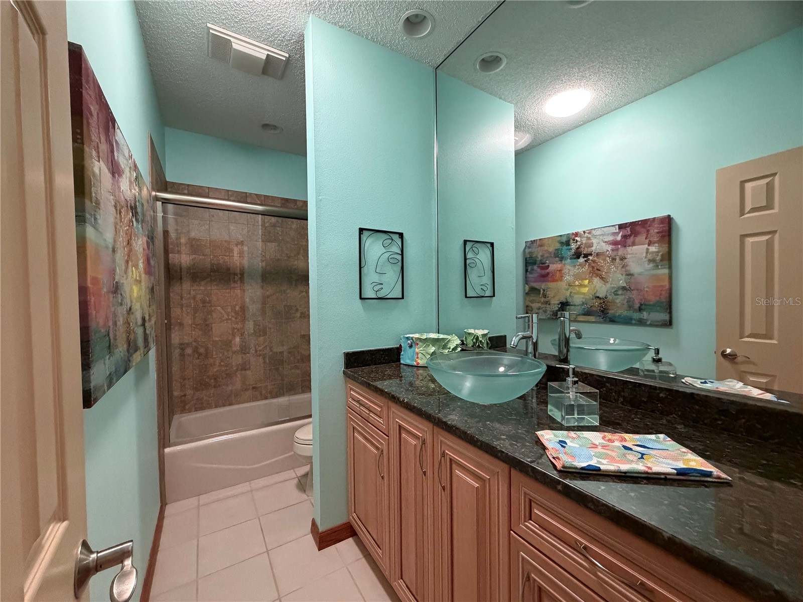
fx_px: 325
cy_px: 301
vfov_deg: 85.7
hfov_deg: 102.1
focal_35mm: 14
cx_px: 402
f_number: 2.2
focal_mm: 2.22
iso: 640
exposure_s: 1/60
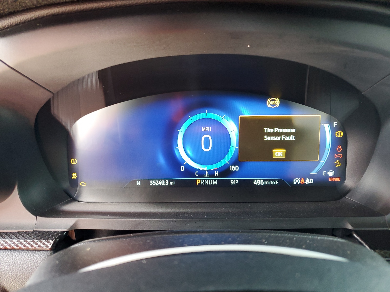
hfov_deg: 67.3
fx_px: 293
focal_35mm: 26
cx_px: 195
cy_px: 146
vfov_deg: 53.1
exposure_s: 1/60.2
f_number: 1.5
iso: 189
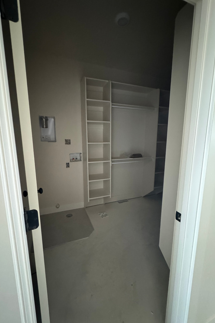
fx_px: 134
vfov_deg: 100.4
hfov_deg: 77.3
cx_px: 106
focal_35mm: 15
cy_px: 161
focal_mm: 2.22
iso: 1600
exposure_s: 1/33
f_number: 2.2
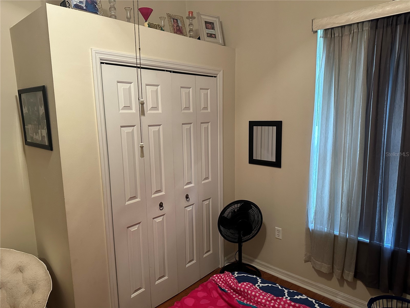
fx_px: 284
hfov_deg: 71.6
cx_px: 205
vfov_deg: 56.8
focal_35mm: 24
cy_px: 154
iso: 400
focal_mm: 6.86
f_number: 1.78
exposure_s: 1/60
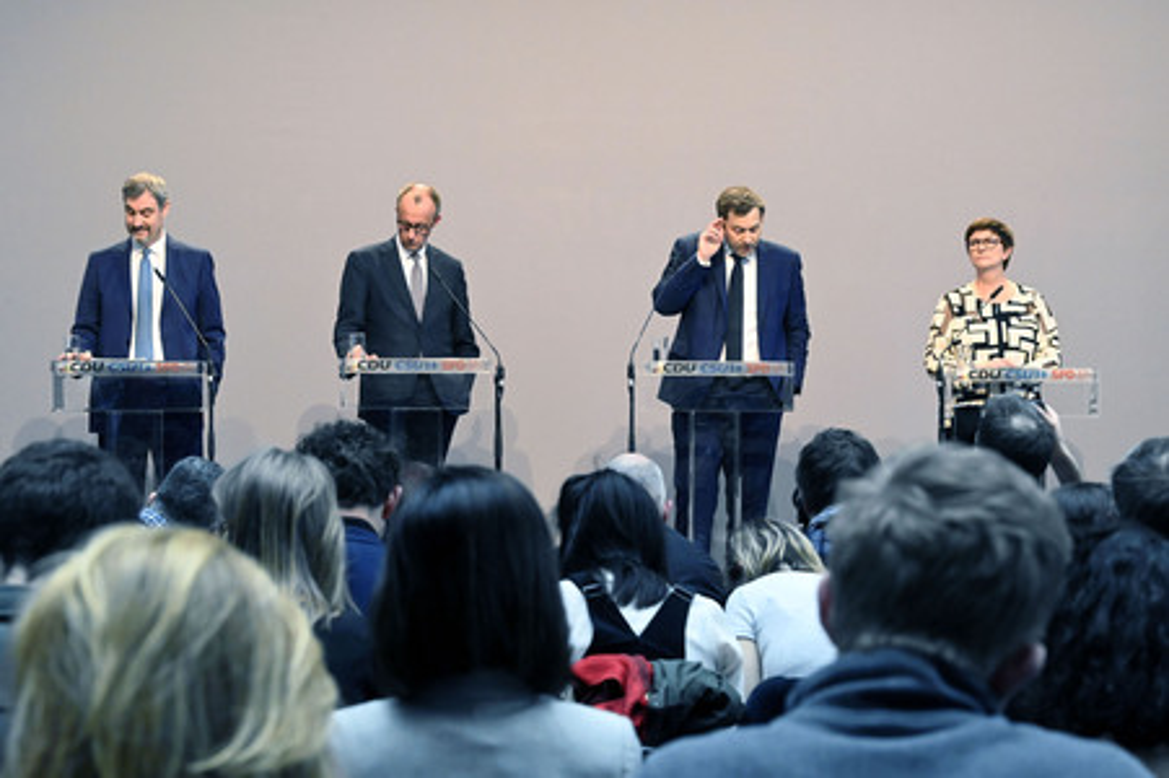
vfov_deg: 17.5
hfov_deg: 26.0
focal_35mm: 78
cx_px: 584
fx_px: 2531
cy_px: 389
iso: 12800
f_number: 8
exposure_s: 1/640
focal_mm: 78
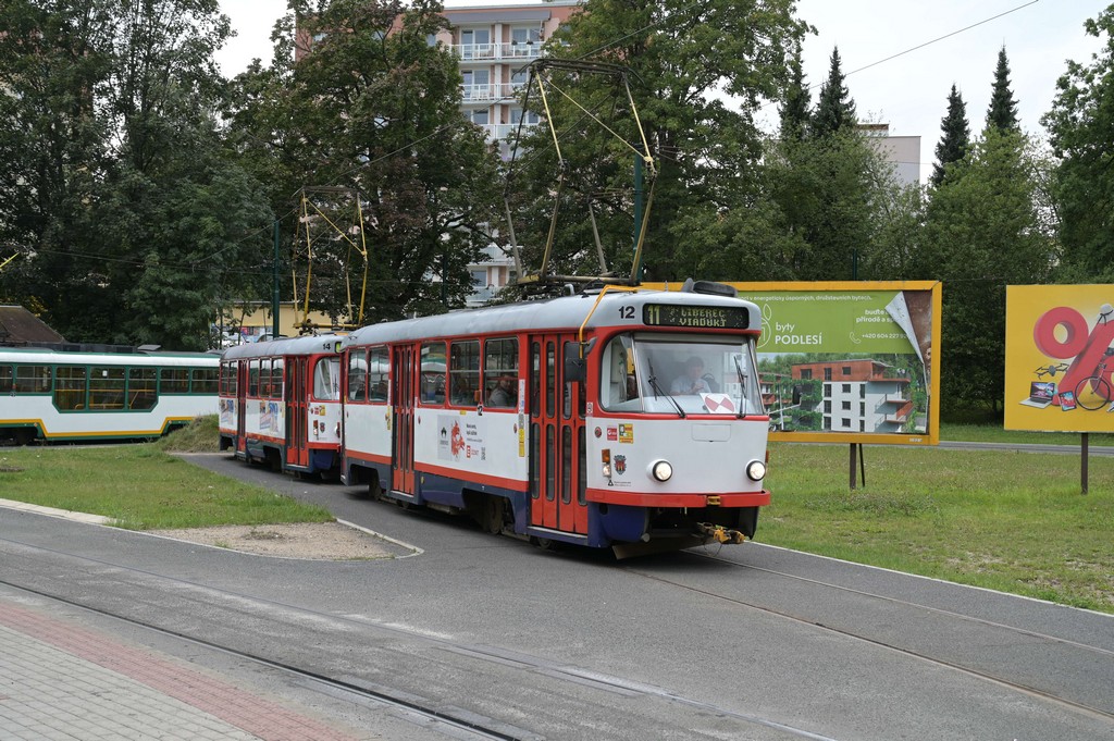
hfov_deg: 41.9
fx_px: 1453
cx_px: 557
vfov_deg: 28.6
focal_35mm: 47
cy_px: 370
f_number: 6.3
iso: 200
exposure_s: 1/125
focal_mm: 47
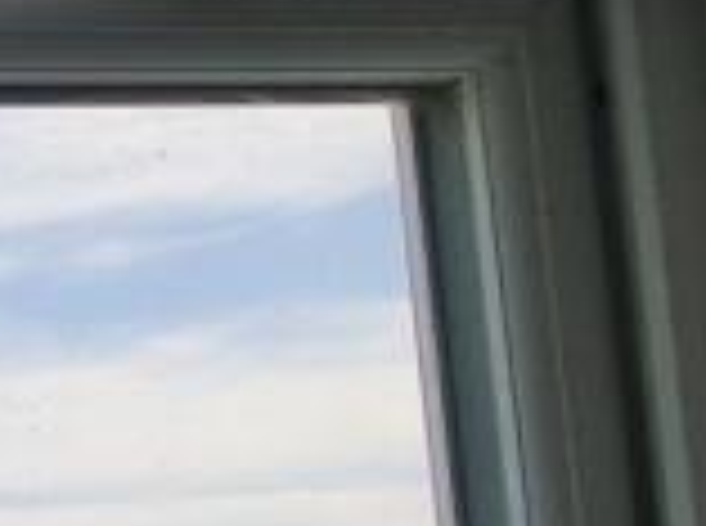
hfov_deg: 12.2
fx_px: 1730
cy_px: 755
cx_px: -1309
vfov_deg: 16.0
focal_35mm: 85
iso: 64
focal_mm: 2.2
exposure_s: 1/1092
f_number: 2.2
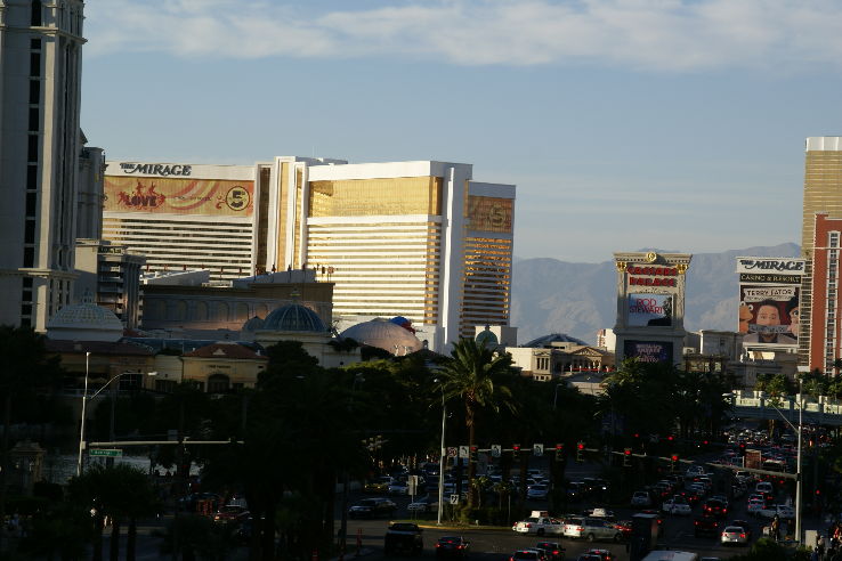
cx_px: 421
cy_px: 280
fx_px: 3508
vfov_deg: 9.1
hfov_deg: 13.7
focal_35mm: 150
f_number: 10
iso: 100
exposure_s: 1/200
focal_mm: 100
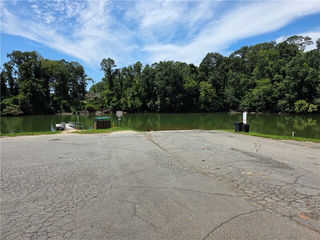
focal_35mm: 23
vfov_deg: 58.9
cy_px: 120
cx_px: 160
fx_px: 213
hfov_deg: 73.9
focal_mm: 6.3
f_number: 1.7
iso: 80
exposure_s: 1/6574
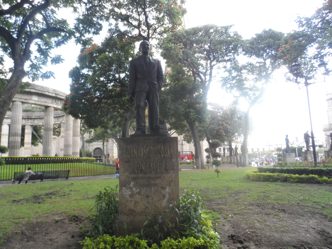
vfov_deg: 56.8
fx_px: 230
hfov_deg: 71.6
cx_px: 166
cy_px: 124
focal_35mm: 24
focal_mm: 4
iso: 80
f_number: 3.2
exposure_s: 1/90
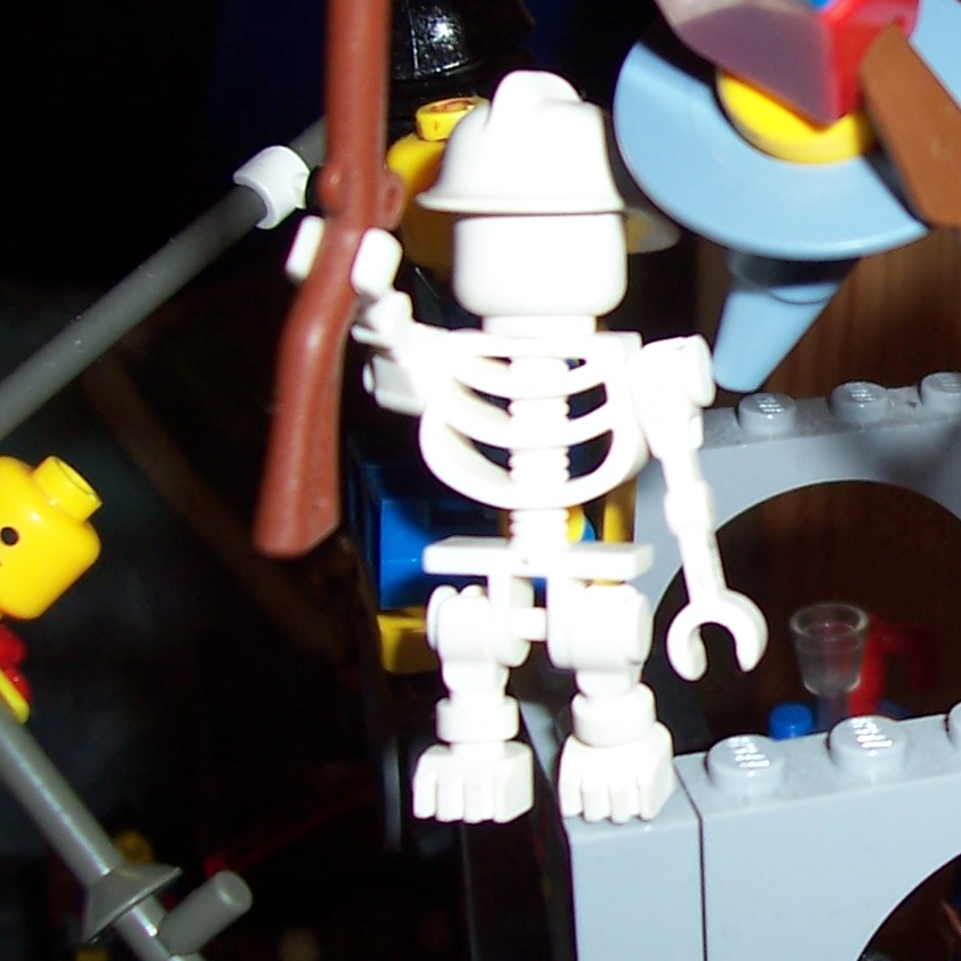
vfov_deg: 21.1
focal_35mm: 82
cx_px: 1124
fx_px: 2576
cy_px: 460
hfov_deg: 20.0
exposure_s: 1/60
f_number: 2.7
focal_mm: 5.6
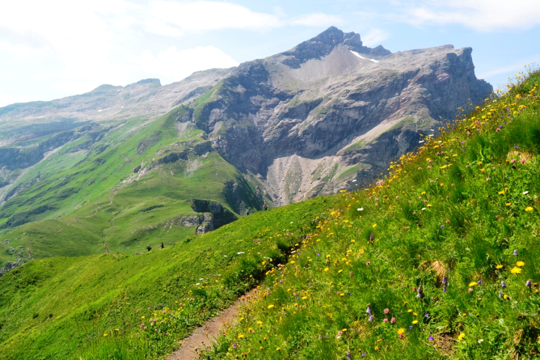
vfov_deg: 31.9
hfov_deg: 46.4
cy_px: 180
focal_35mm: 42
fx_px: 630
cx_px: 270
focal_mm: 28
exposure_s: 1/400
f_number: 11
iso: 400
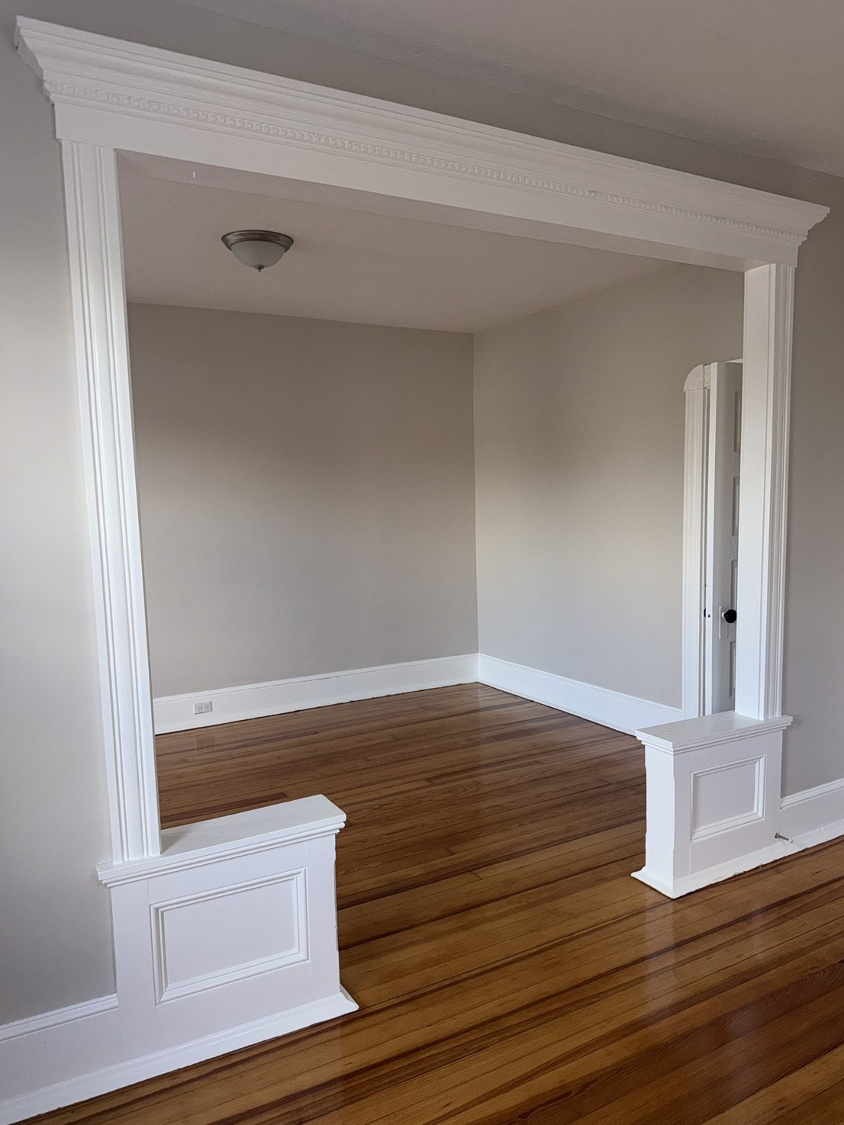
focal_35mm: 25
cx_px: 431
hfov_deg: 54.9
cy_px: 583
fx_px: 813
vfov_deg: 69.4
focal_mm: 6.76
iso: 50
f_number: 1.78
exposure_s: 1/182
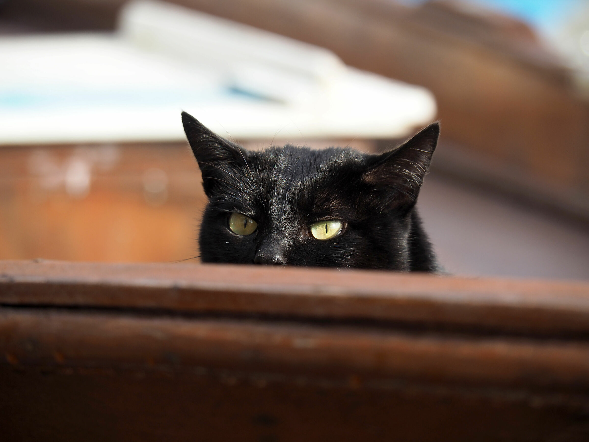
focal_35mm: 300
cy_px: 221
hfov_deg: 6.6
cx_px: 294
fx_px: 5105
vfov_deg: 5.0
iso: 200
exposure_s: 1/250
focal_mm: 150
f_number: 5.6
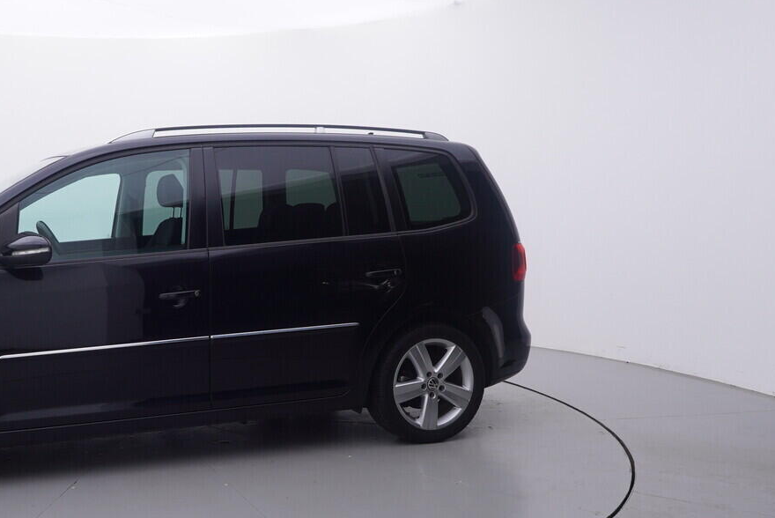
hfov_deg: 49.0
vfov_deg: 36.0
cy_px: 307
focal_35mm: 37
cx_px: 151
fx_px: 793
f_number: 5
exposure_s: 1/80
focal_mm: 15
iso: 200
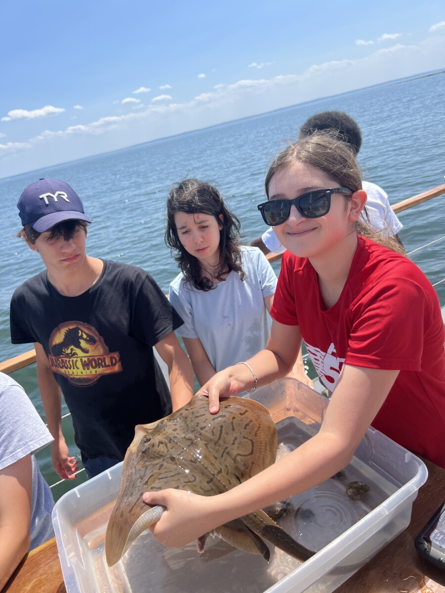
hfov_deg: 53.1
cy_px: 296
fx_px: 446
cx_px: 222
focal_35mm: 26
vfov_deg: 67.3
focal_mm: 5.7
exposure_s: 1/2915
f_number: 1.5
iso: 50
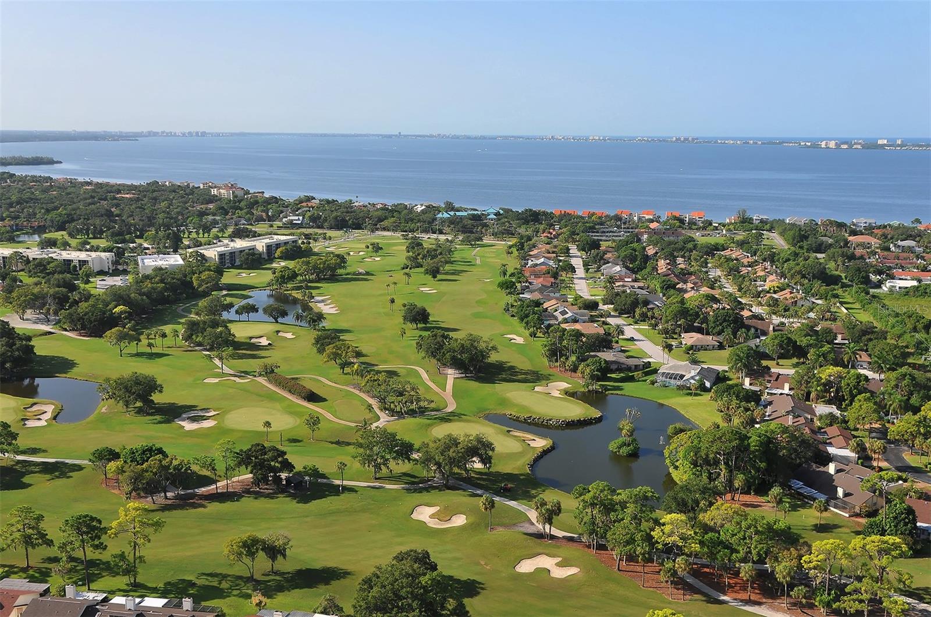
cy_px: 308
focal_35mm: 36
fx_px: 929
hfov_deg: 53.2
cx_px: 466
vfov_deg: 36.7
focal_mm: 24
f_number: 9
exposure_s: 1/320
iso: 250
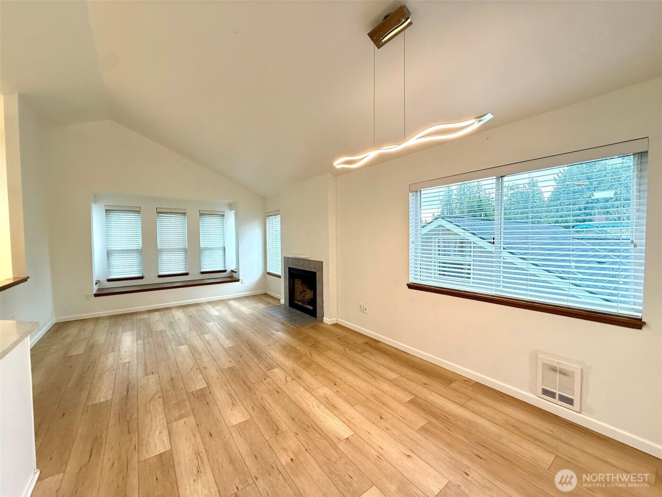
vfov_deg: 85.7
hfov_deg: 102.1
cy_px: 248
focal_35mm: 14
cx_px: 331
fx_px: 268
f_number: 2.2
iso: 200
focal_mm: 2.22
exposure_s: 1/120
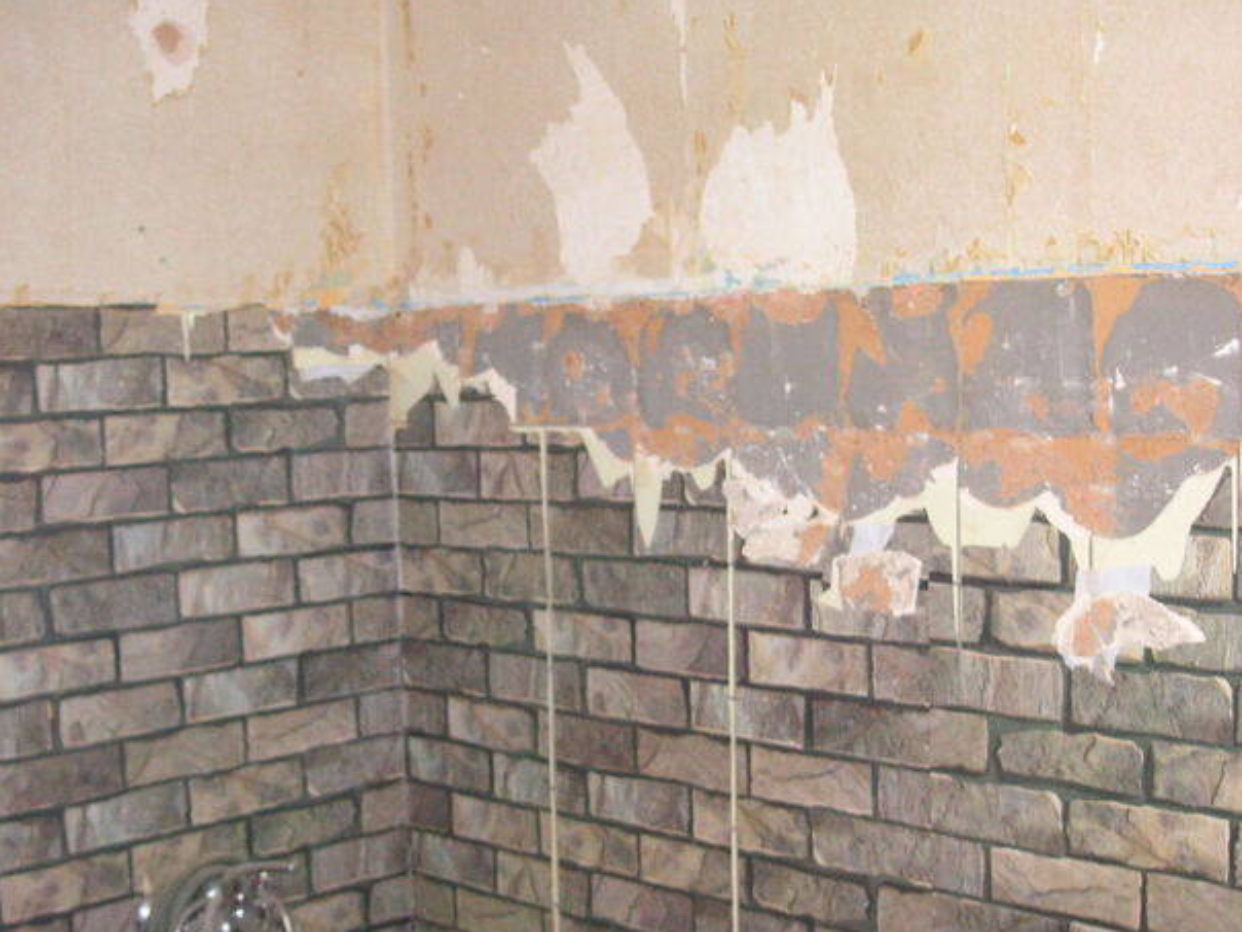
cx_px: 623
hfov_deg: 38.9
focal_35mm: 49
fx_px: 1758
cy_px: 516
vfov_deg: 29.7
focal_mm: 6.1
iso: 160
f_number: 2.8
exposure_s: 1/45
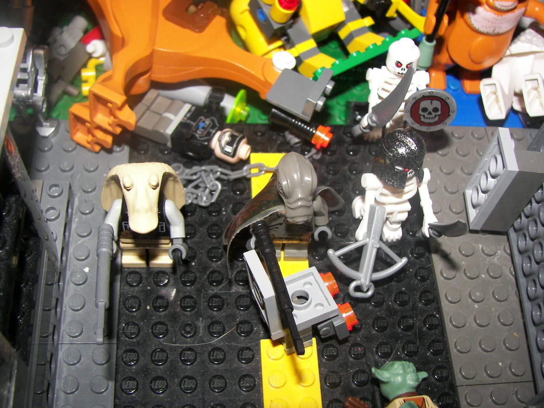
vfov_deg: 36.8
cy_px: 211
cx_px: 285
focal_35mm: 39
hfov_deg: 47.9
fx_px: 613
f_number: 2.8
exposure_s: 1/30
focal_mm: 6
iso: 100
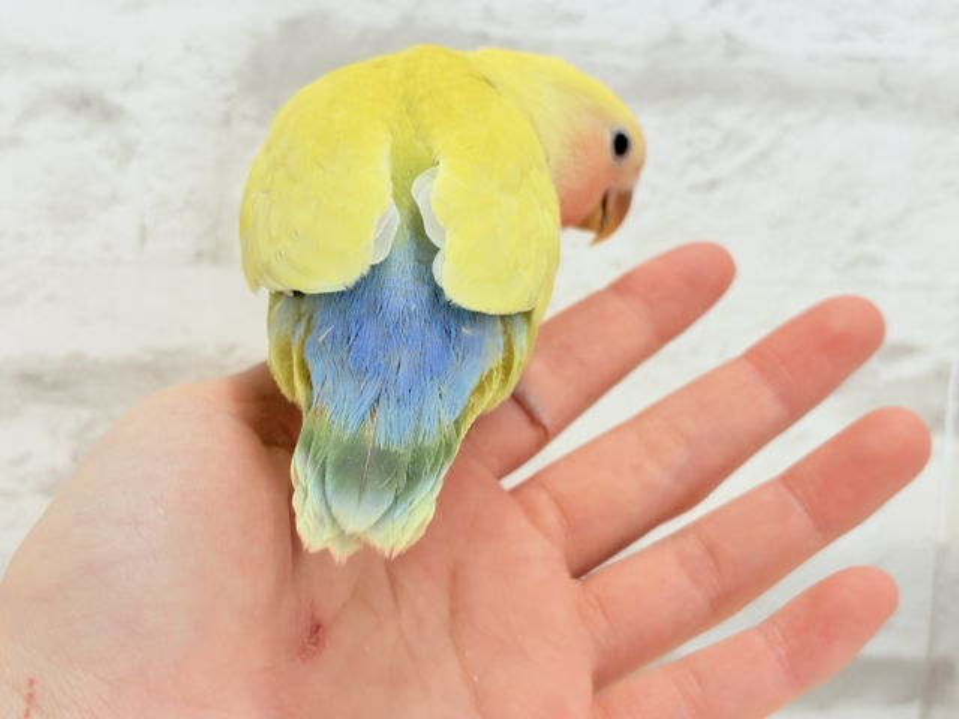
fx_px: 1441
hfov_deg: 36.8
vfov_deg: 28.0
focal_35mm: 52
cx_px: 480
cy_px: 360
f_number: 1.6
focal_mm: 5.96
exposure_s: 1/100
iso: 80
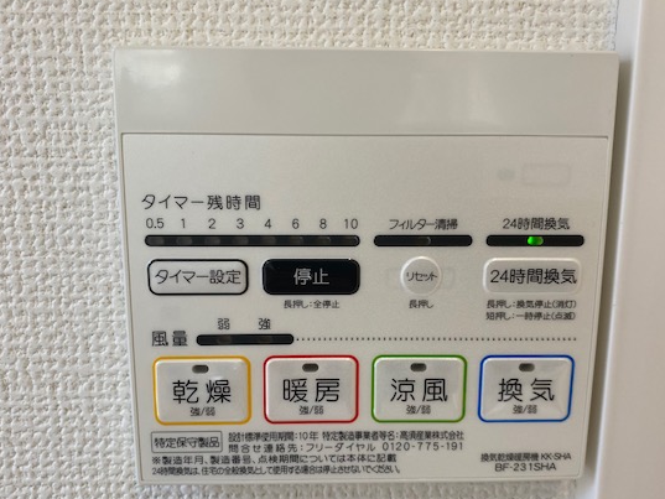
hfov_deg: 58.3
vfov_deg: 45.3
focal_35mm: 31
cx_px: 329
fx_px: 596
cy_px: 289
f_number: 1.8
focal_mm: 4.25
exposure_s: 1/122
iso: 64
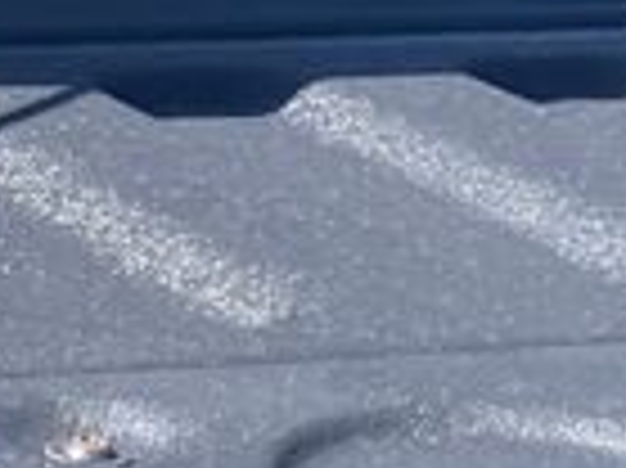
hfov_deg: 9.1
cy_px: 1246
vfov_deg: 6.7
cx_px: -567
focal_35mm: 207
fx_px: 3740
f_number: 1.8
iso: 32
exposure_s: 1/838
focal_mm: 3.99
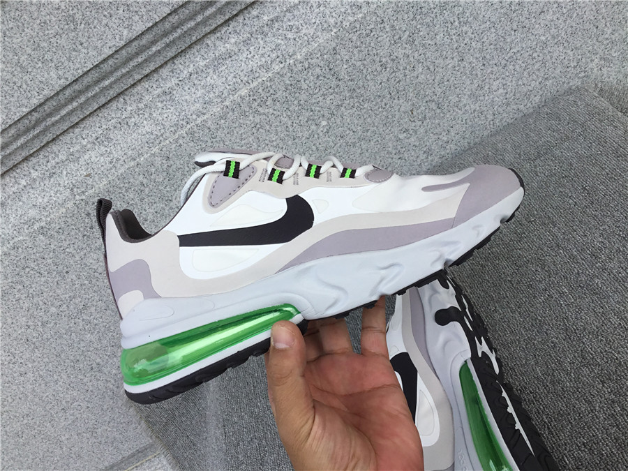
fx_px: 562
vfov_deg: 45.4
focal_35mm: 31
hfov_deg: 58.4
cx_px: 314
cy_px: 236
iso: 25
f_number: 2.4
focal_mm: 3.3
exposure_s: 1/488
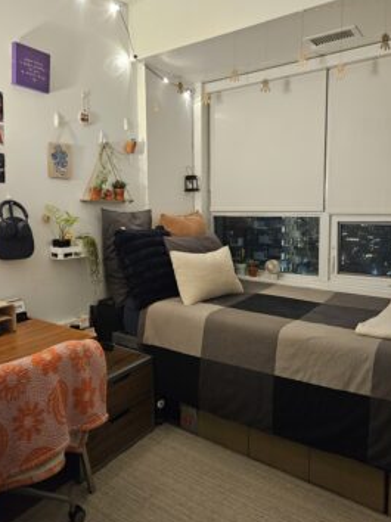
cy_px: 236
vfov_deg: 67.2
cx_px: 183
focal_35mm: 26
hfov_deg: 53.0
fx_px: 392
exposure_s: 1/24
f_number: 1.8
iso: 640
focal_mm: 5.4
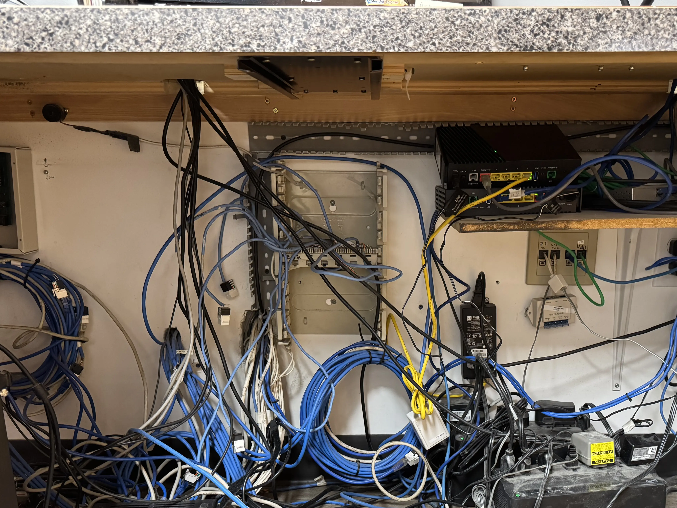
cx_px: 392
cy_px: 348
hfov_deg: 53.7
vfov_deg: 41.1
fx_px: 665
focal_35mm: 34
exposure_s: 1/40
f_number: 1.78
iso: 640
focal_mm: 6.76
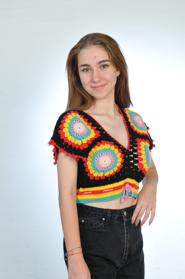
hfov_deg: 14.7
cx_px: 92
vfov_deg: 21.9
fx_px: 719
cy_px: 140
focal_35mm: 93
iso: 200
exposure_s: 1/80
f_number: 14
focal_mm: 62
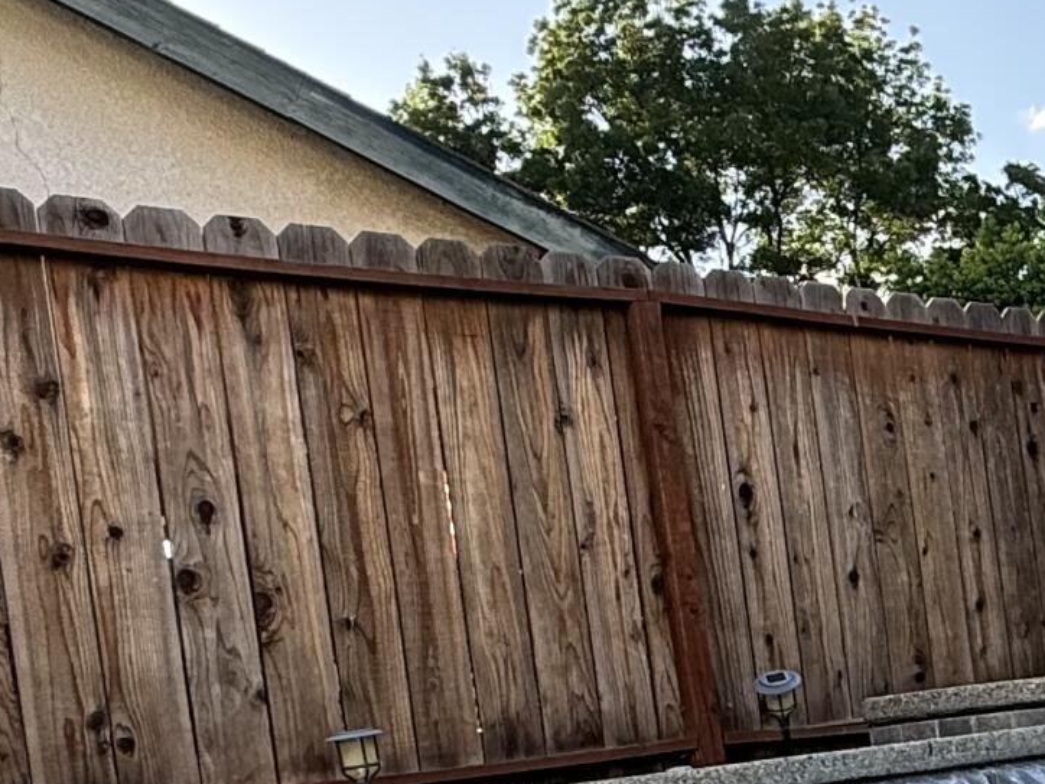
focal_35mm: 58
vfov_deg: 24.3
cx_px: 1289
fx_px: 1751
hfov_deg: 28.4
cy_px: 755
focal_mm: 2.22
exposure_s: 1/290
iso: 64
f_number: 2.2
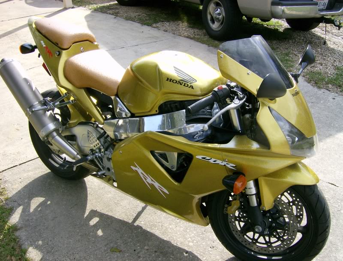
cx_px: 172
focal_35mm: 36
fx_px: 358
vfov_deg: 40.0
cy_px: 130
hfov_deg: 51.1
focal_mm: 6
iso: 100
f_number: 4.7
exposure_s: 1/257
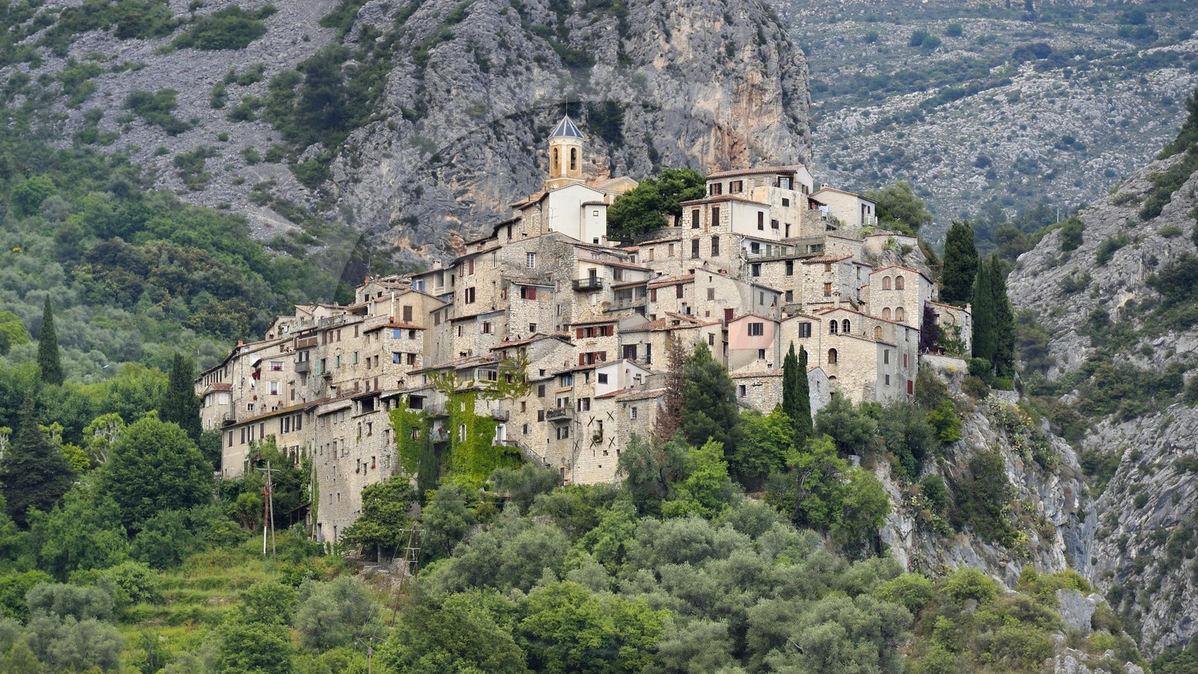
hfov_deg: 10.3
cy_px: 379
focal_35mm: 210
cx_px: 599
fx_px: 6671
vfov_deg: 5.8
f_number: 6.3
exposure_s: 1/250
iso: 200
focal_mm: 200
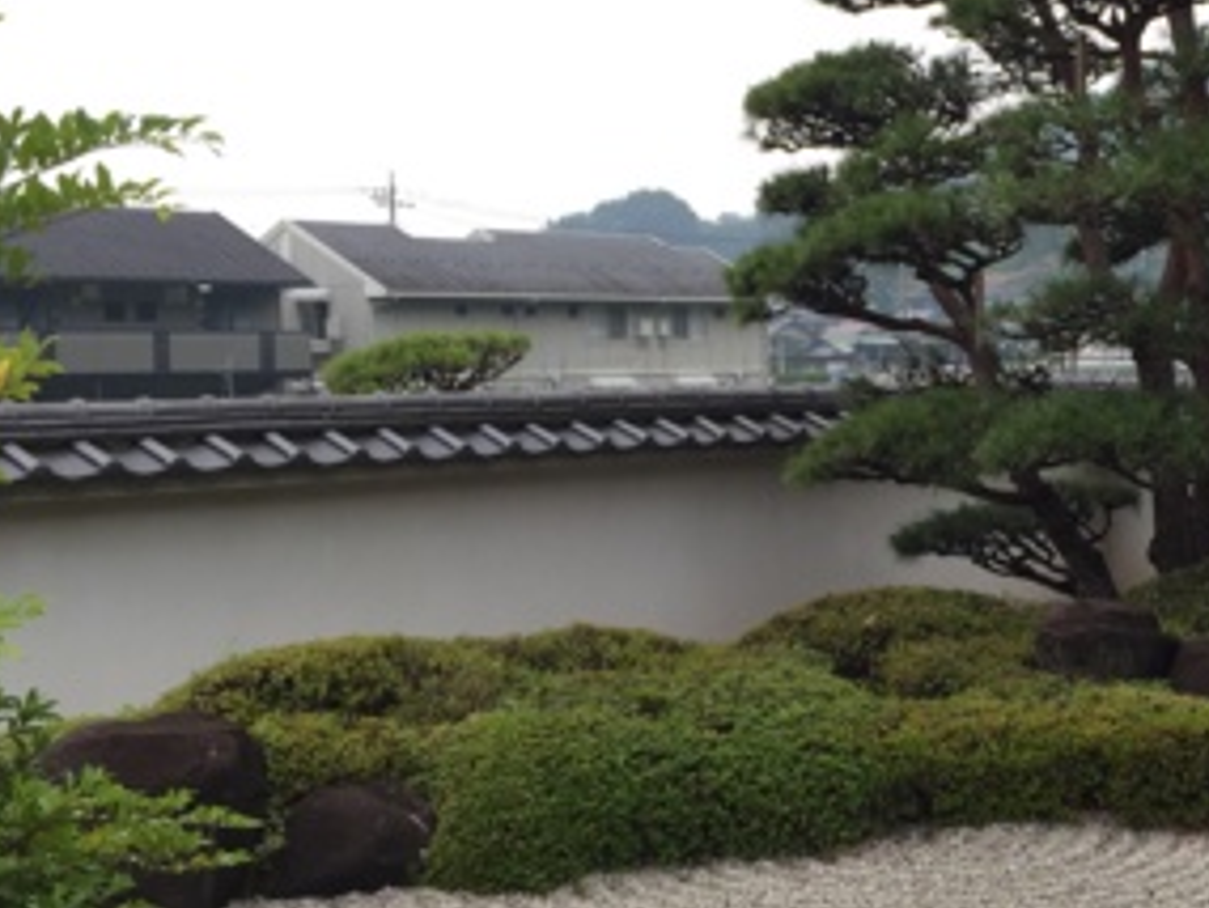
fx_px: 2131
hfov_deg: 30.5
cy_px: 471
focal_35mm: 61
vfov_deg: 24.0
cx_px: 1048
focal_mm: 4.15
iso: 32
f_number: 2.2
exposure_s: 1/235
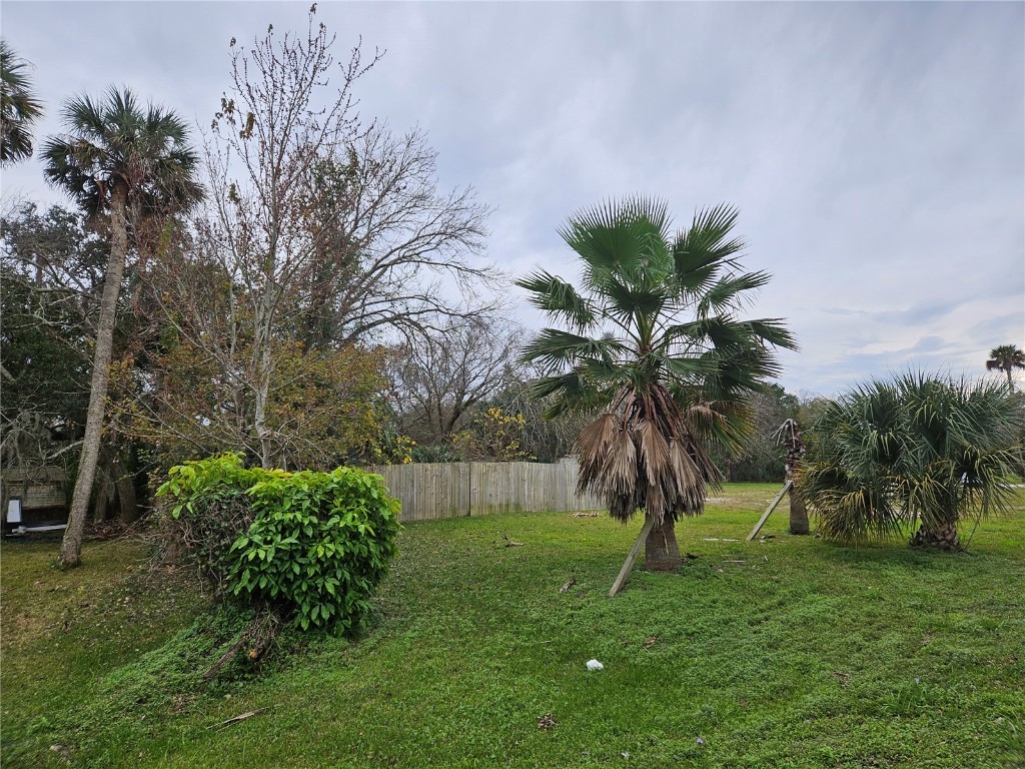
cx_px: 512
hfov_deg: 73.9
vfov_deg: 58.9
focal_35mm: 23
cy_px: 384
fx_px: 681
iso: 25
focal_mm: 5.4
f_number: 1.8
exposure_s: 1/250
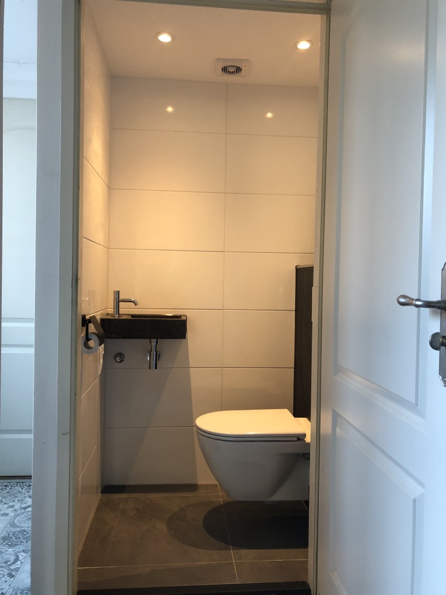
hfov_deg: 49.7
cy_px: 298
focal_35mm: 28
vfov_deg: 63.4
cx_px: 223
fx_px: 481
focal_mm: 3.99
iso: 40
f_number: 1.8
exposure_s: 1/30
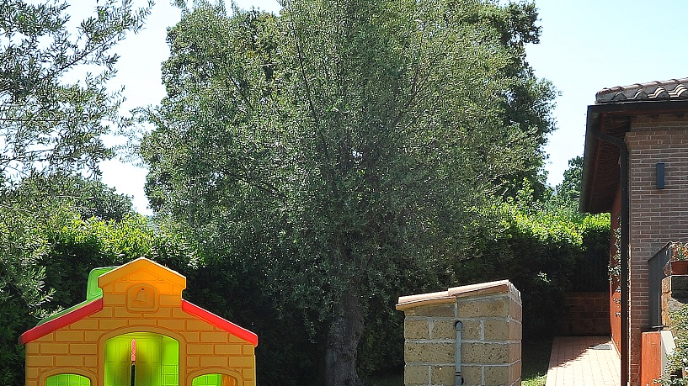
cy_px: 330
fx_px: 1094
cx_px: 264
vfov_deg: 19.7
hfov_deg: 34.7
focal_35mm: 60
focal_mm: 22
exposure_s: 1/160
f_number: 11
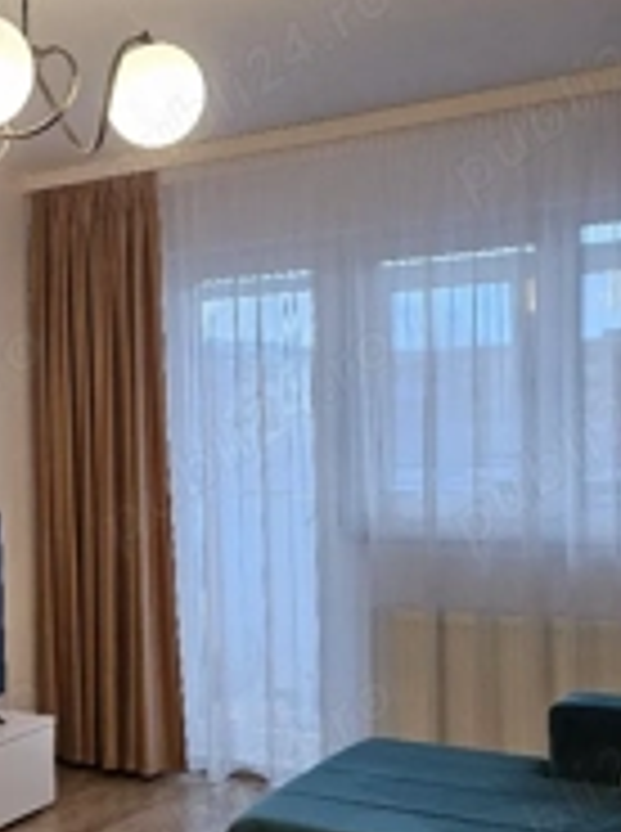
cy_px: 490
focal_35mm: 52
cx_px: -14
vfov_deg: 36.8
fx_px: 1248
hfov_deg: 26.3
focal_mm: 5
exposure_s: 1/101
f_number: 1.8
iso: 160
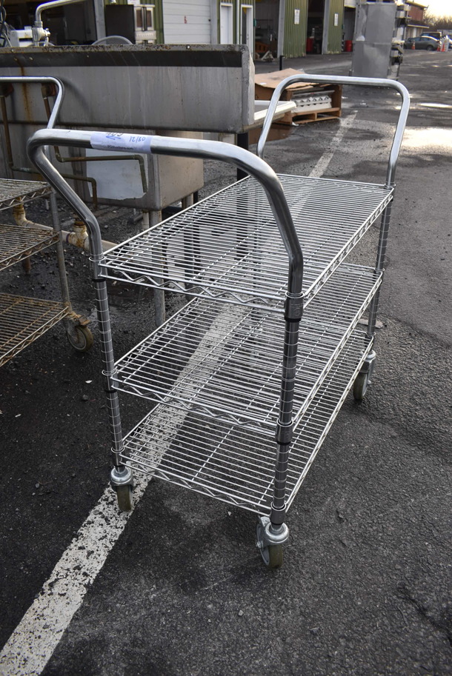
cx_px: 226
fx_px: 564
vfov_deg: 61.9
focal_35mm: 30
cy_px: 338
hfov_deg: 43.7
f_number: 6.3
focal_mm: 20
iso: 200
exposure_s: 1/200
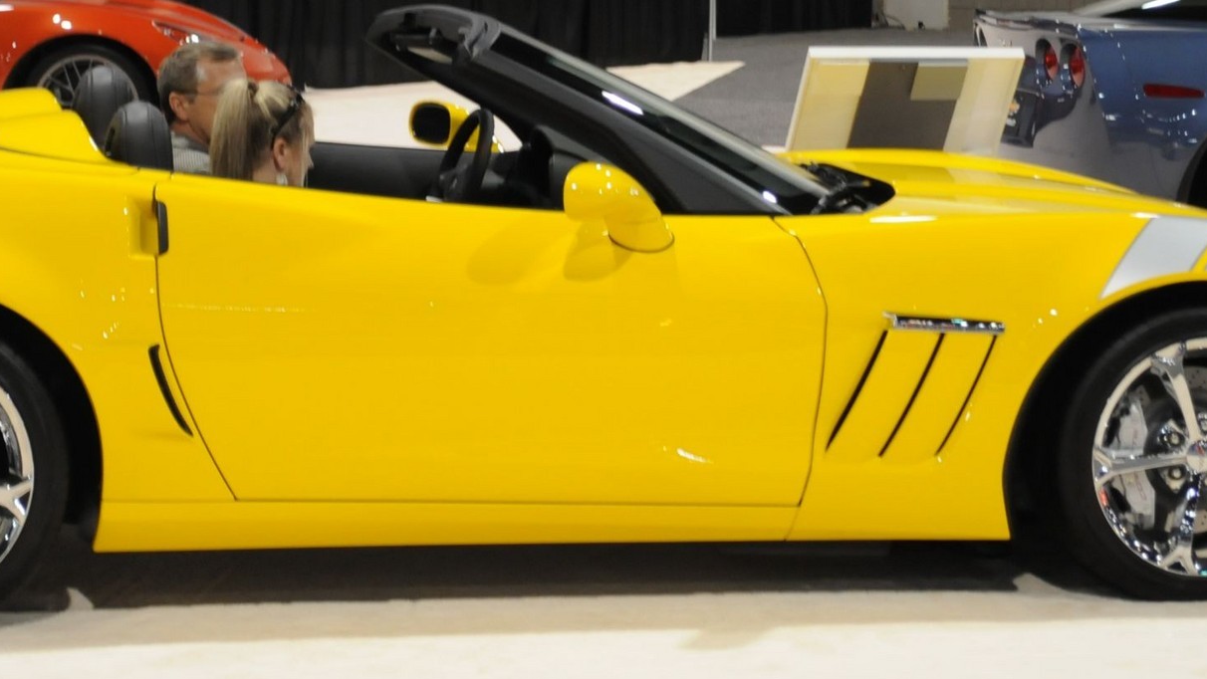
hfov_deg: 17.4
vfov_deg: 9.9
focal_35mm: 123
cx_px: 458
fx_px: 3937
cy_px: 237
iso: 800
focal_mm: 38
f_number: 5
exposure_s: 1/30
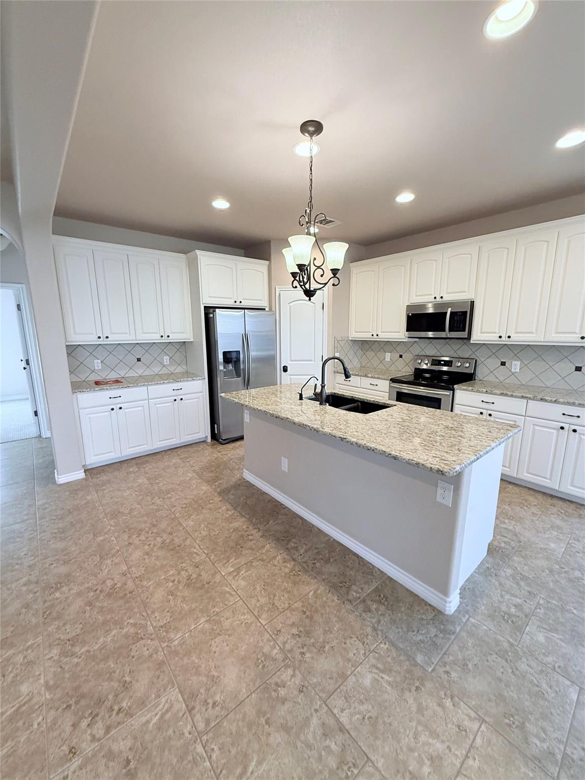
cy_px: 390
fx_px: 315
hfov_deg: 85.7
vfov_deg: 102.1
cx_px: 292
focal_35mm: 14
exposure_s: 1/120
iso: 400
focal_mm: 2.22
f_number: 2.2
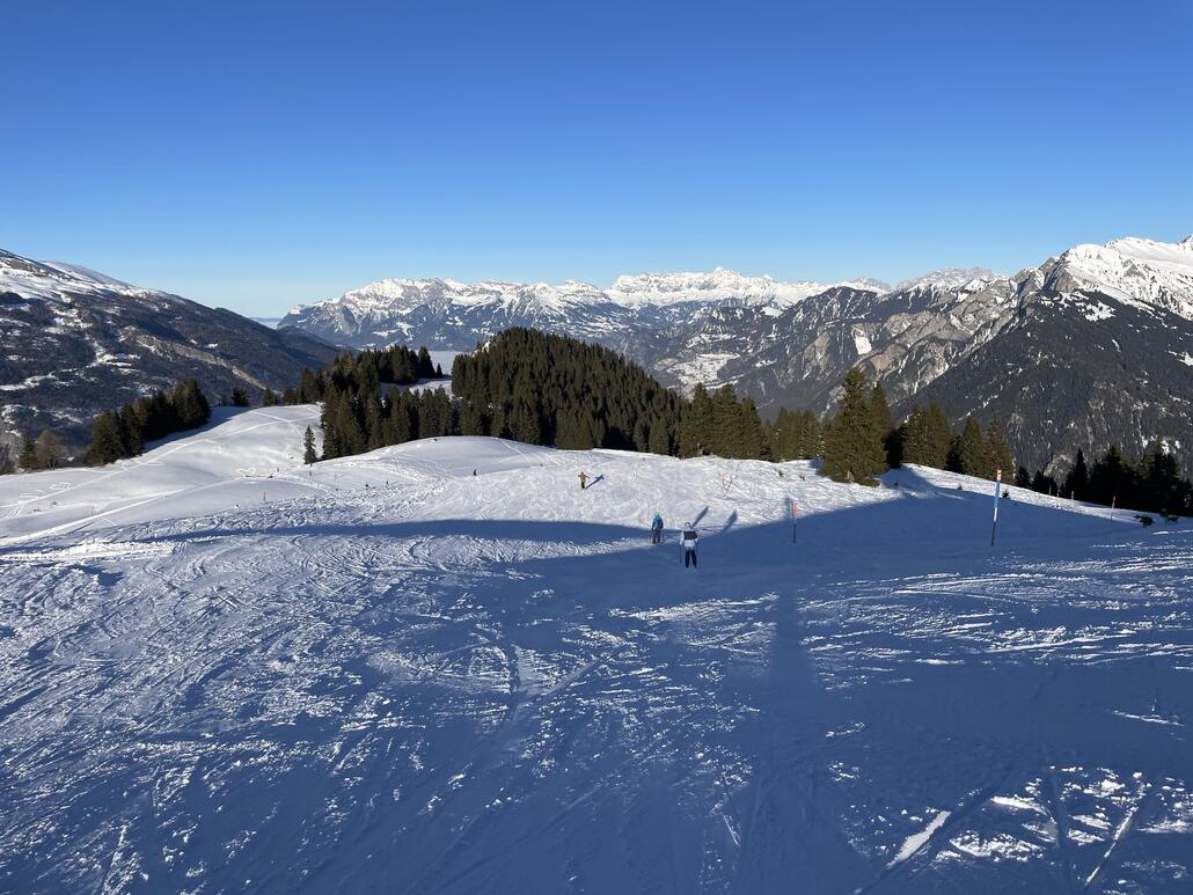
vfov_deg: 53.1
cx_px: 596
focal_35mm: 26
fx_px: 896
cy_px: 448
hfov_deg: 67.3
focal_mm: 4.2
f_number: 1.6
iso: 32
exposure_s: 1/5051
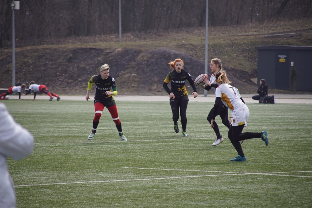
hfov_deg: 6.8
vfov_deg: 4.6
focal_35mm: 301
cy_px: 104
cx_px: 156
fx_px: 2609
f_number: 6.3
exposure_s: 1/320
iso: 160
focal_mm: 200
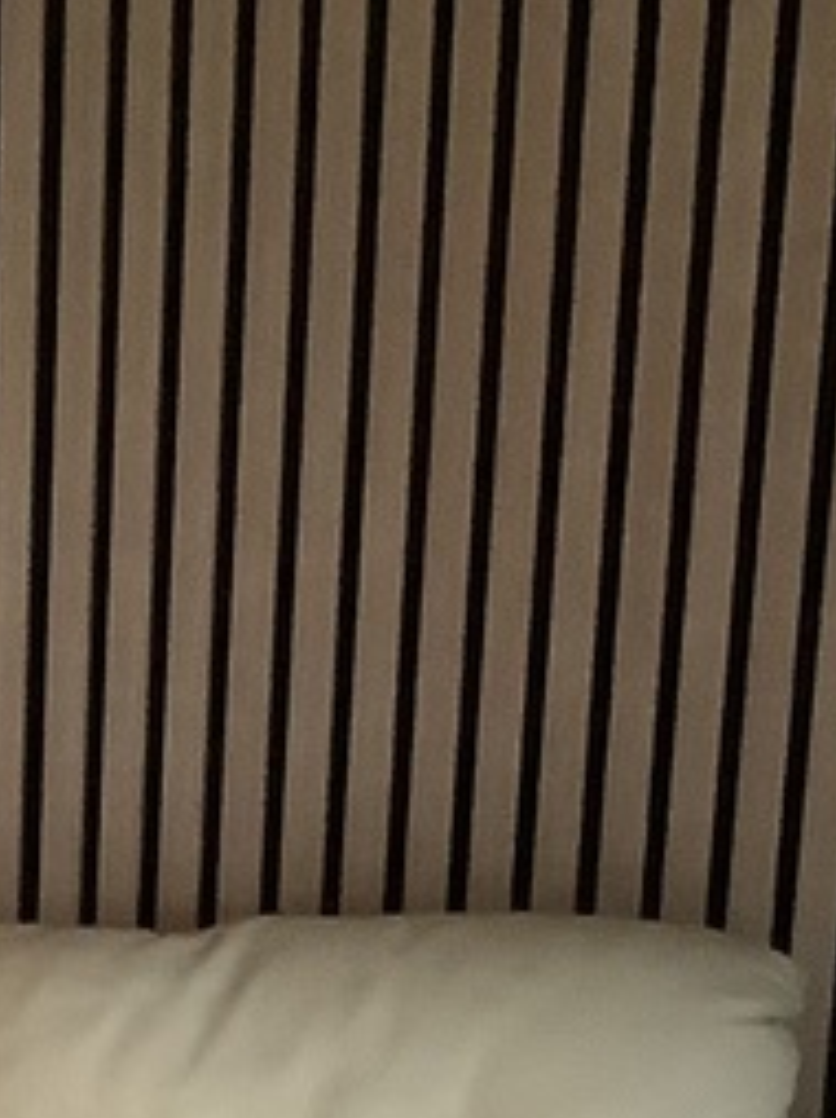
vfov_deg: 14.5
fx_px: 4032
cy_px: 1752
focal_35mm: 125
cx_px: -660
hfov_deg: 11.1
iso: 250
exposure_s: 1/50
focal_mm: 3.3
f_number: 2.4
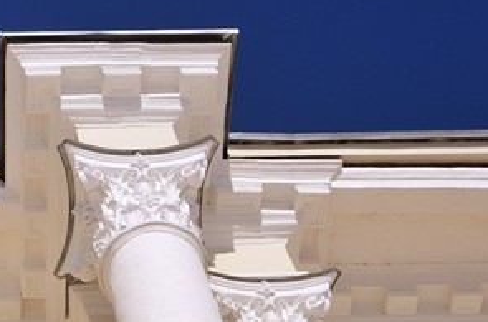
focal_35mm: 110
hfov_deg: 17.5
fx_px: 1487
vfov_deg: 12.3
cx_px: -136
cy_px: 267
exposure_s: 1/2000
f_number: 5
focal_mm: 24
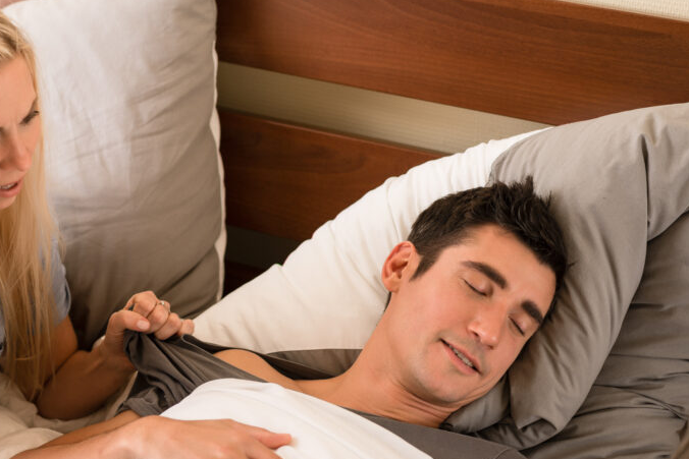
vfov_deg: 12.9
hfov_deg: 19.2
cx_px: 180
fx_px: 2029
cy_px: 301
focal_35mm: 106
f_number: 3.5
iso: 160
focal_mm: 70
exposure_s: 1/160
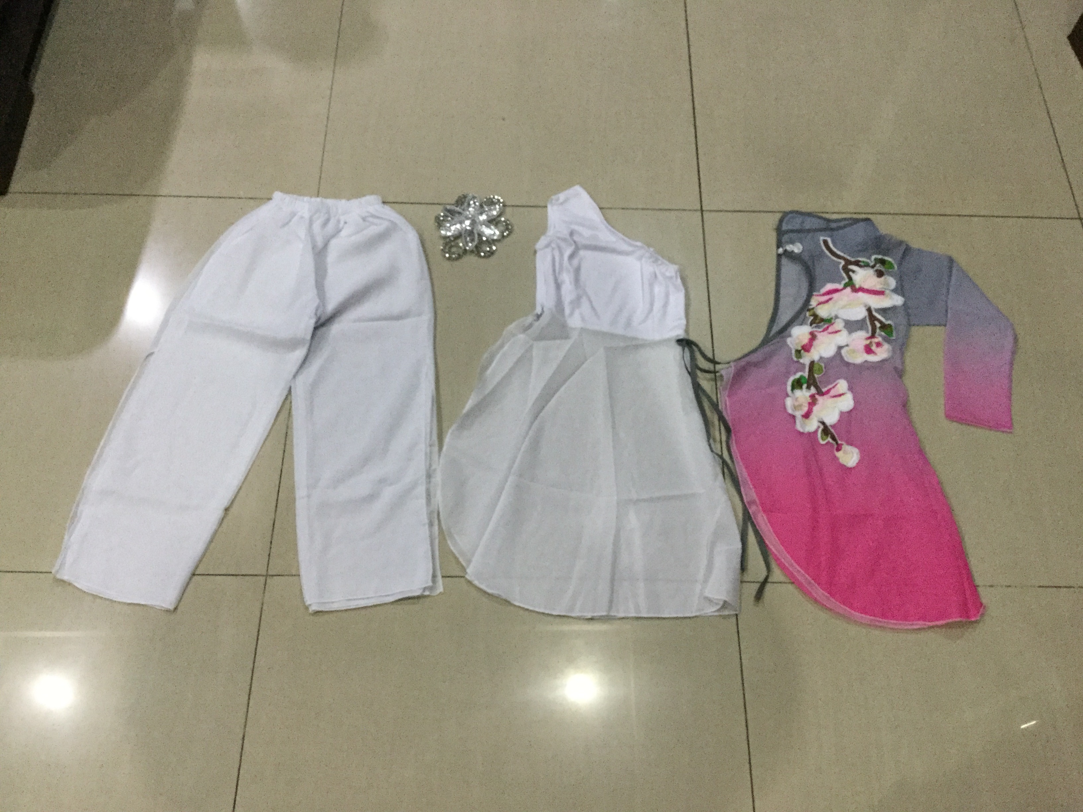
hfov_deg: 58.4
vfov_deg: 45.4
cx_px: 542
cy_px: 406
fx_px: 970
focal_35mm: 31
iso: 200
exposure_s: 1/17
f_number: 2.4
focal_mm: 3.3
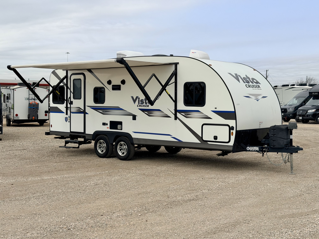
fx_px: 442
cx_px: 160
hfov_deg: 39.7
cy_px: 120
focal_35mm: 48
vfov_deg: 30.3
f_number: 1.78
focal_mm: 6.76
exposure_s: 1/5208
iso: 64
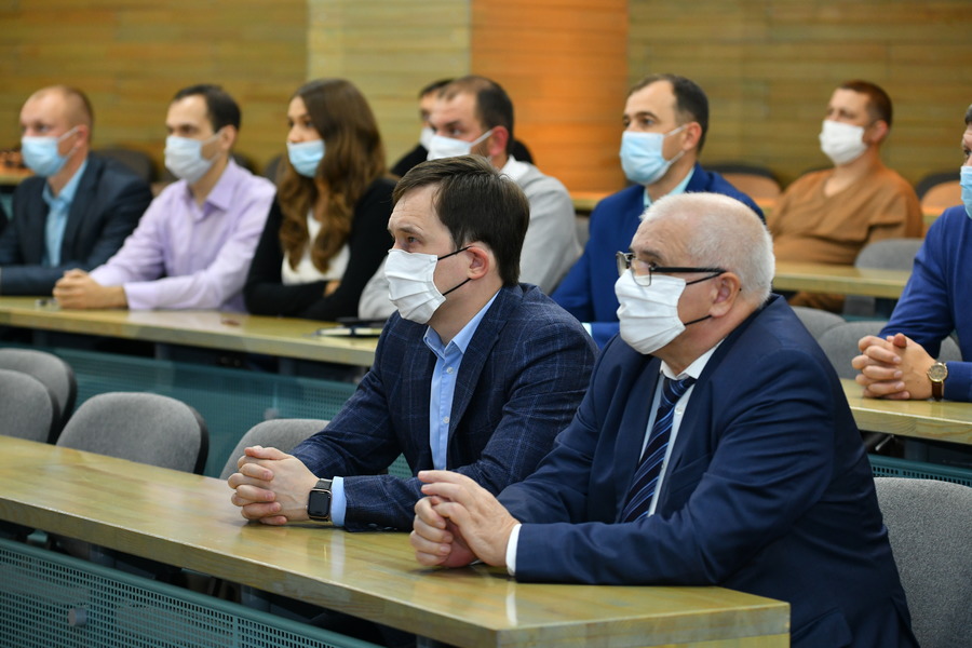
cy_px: 324
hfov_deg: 18.6
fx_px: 2970
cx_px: 486
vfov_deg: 12.5
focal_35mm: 110
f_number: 4.5
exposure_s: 1/80
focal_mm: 110
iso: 1600
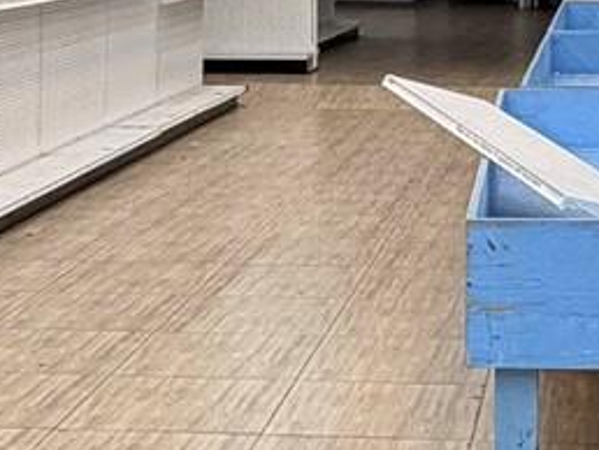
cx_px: 467
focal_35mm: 111
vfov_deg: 12.9
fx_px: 1923
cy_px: -132
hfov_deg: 17.6
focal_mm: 2.22
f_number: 2.2
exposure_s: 1/120
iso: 64
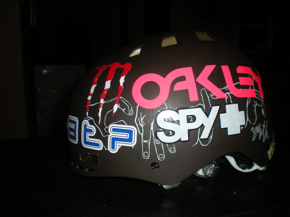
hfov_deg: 49.0
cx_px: 145
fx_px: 318
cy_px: 108
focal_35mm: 38
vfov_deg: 37.7
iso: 64
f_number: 3.1
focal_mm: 6.3
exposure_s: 1/60
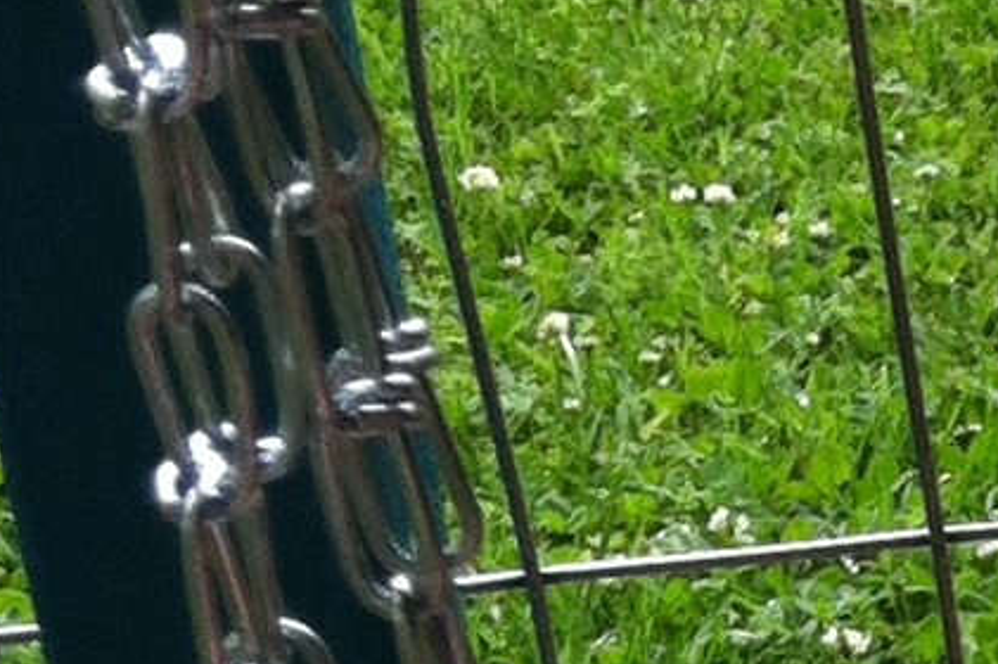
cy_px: 1869
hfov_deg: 8.6
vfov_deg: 5.8
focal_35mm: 224
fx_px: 6205
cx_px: 2202
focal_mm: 3.85
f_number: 2.8
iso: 80
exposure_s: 1/273
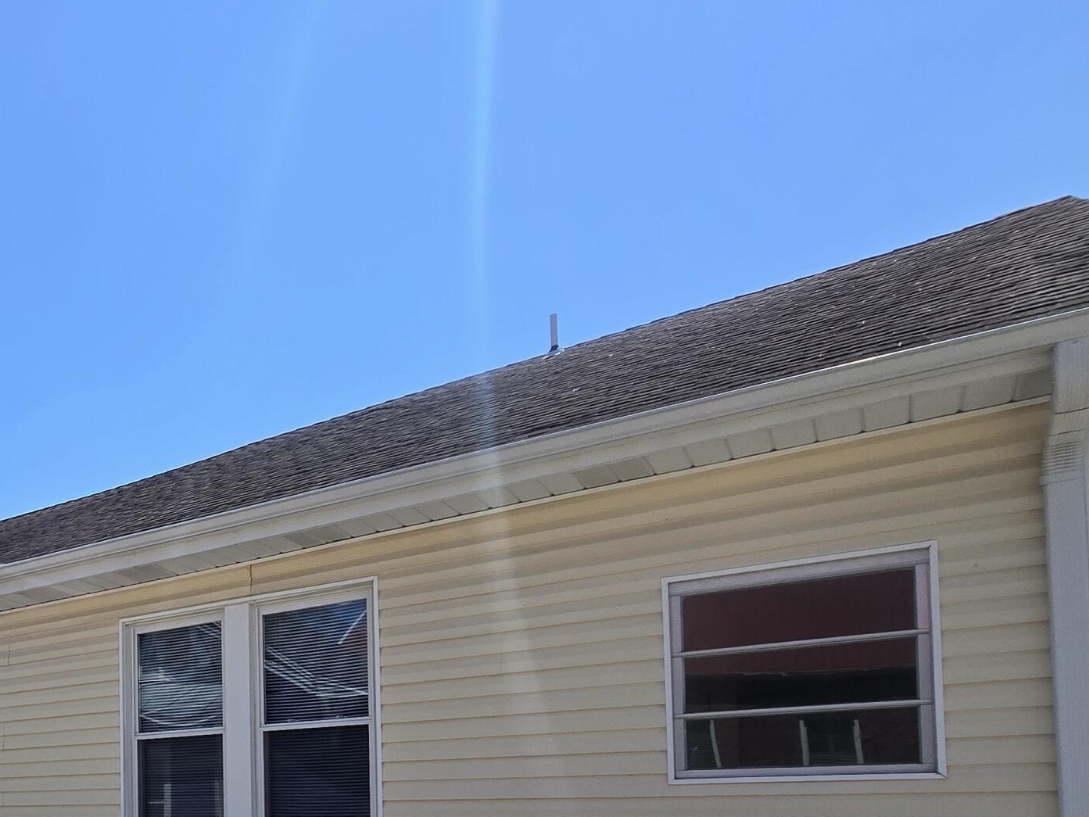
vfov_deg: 44.1
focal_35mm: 28
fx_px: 881
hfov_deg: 50.8
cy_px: 775
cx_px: -6
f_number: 2.2
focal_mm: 2.2
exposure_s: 1/2430
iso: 50
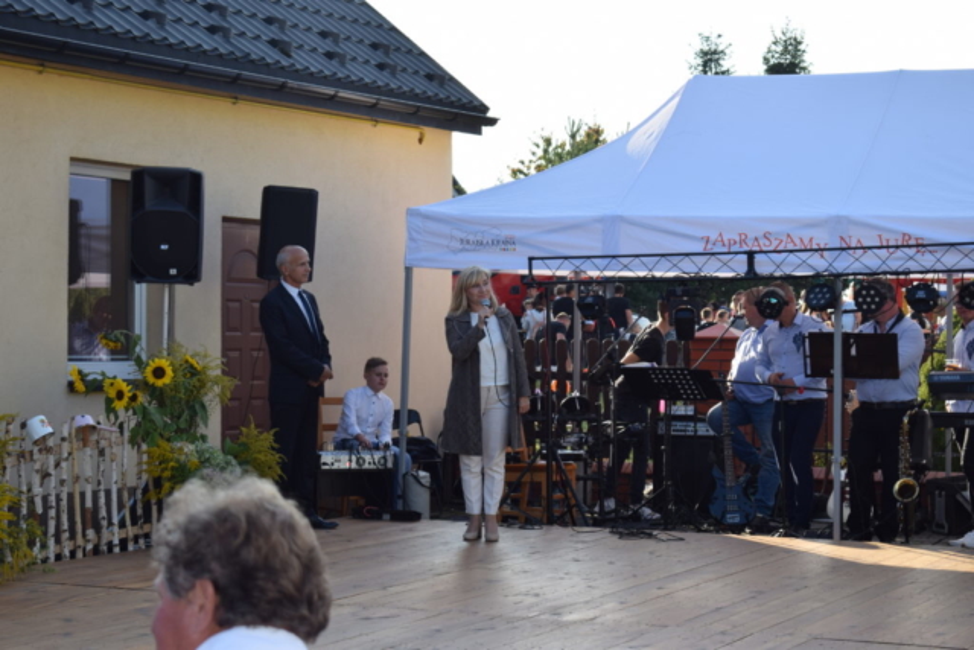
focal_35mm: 82
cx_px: 487
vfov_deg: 16.6
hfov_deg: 24.6
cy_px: 325
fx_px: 2232
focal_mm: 55
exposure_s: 1/160
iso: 100
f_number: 6.3
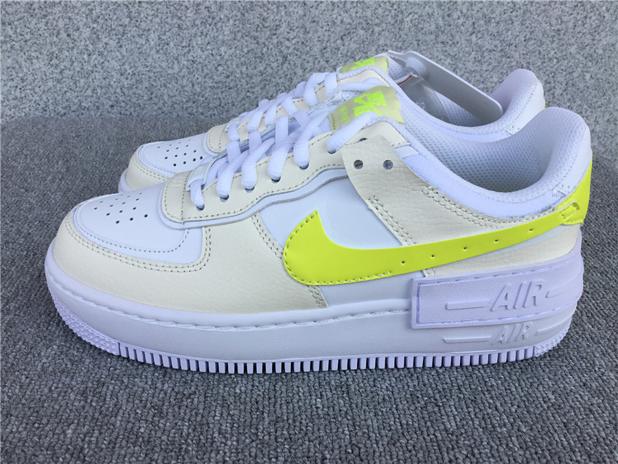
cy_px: 232
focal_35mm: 31
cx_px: 309
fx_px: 553
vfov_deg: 45.4
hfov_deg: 58.4
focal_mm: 3.3
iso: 25
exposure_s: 1/512
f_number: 2.4
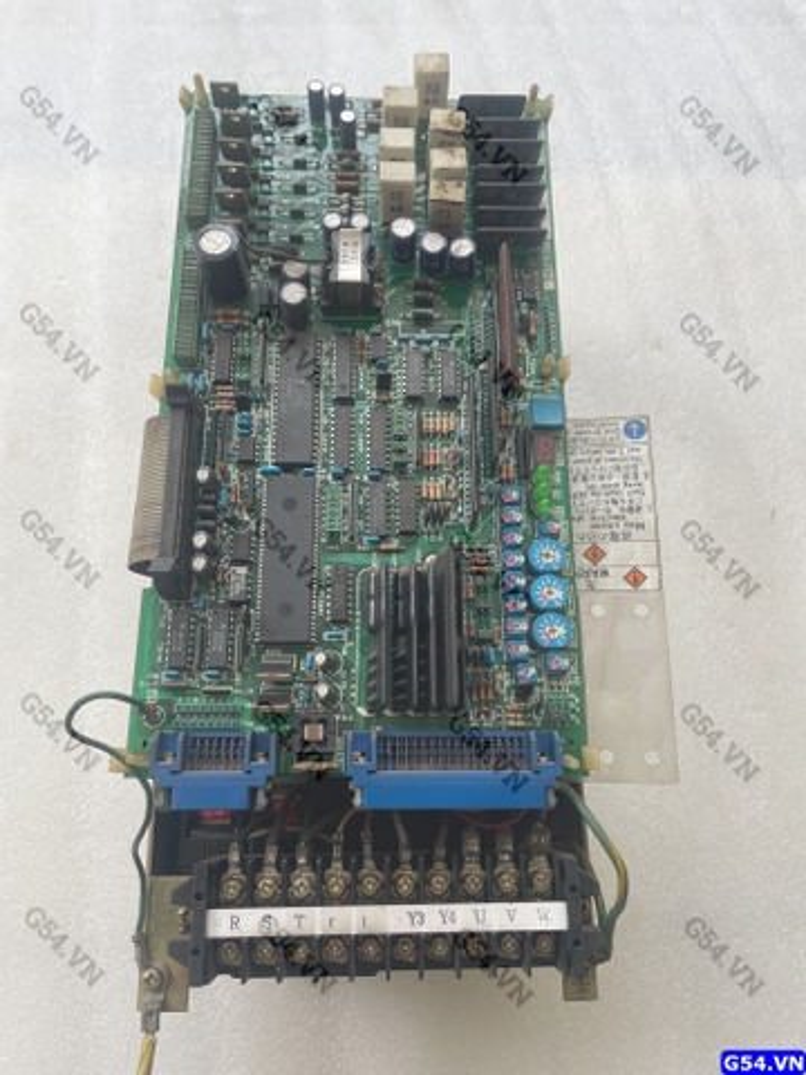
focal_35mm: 26
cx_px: 403
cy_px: 538
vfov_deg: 67.3
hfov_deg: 53.1
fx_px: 807
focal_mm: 4.2
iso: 50
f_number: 1.6
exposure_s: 1/121
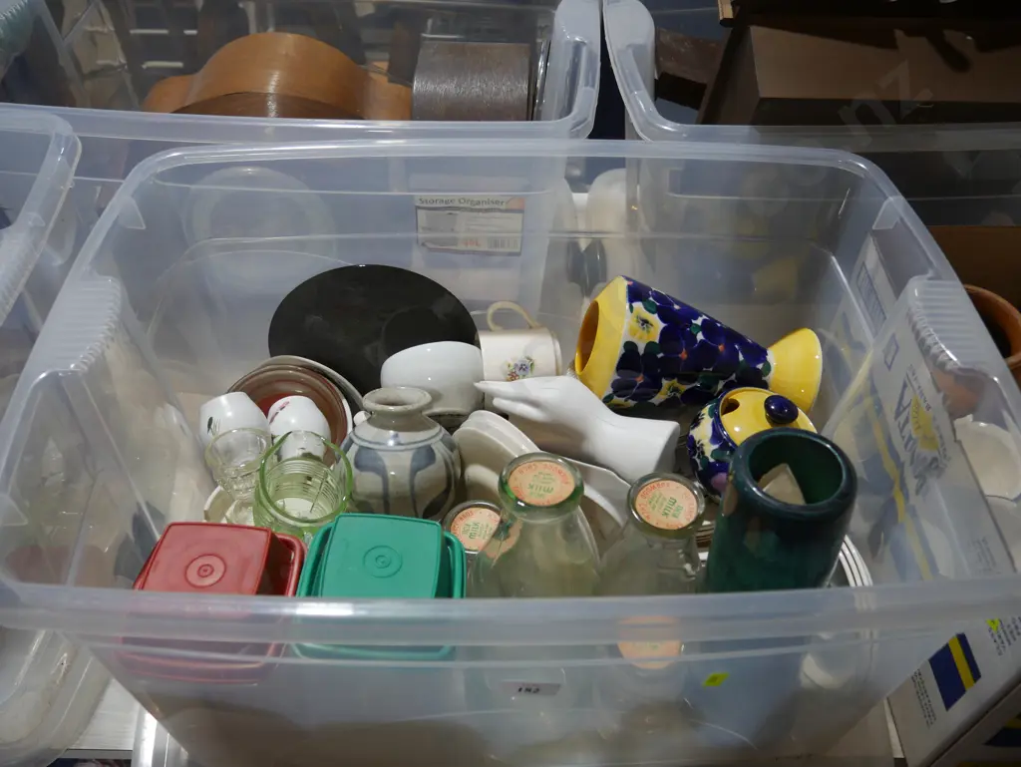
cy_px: 384
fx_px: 885
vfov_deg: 46.8
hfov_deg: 59.9
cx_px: 510
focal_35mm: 30
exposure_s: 1/125
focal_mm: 15
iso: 200
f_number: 3.6
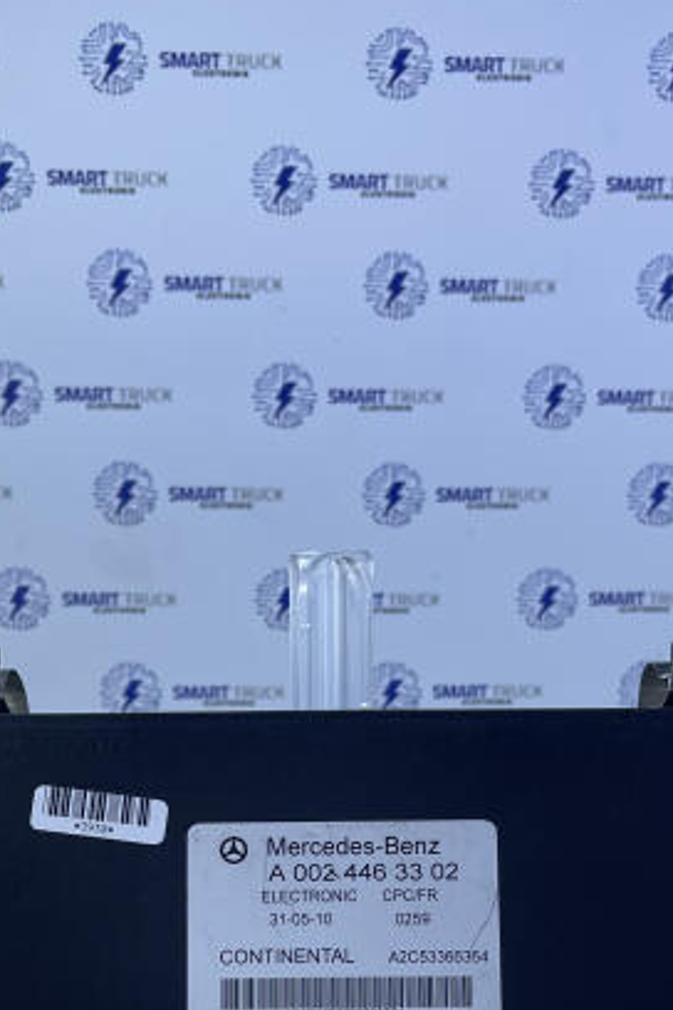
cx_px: 336
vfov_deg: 37.2
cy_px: 842
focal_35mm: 51
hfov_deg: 26.5
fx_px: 1430
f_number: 1.6
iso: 50
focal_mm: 5.1
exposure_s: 1/100
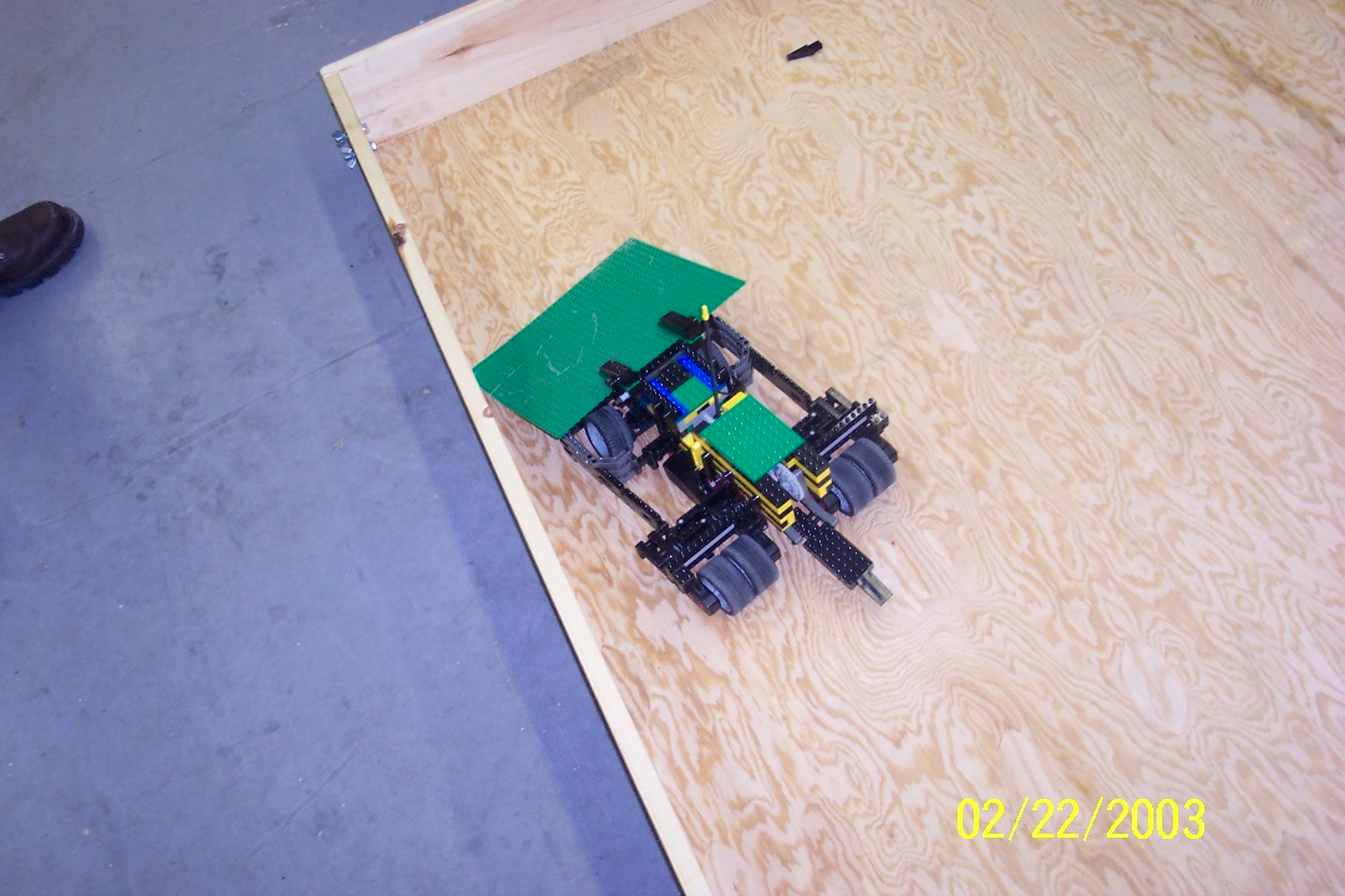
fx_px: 1420
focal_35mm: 38
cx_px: 672
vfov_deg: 35.1
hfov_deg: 50.7
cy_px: 448
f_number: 2.8
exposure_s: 1/60
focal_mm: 8
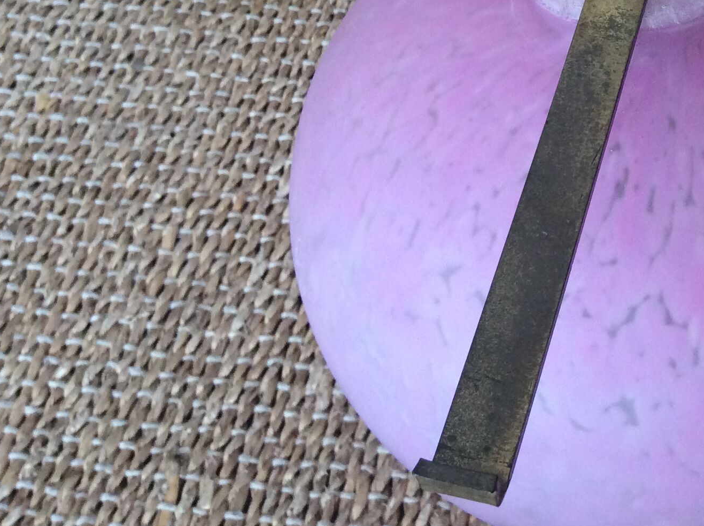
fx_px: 1279
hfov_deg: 29.7
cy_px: 16
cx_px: 609
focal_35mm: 63
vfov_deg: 22.4
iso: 100
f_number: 2.4
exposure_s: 1/24
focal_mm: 3.3
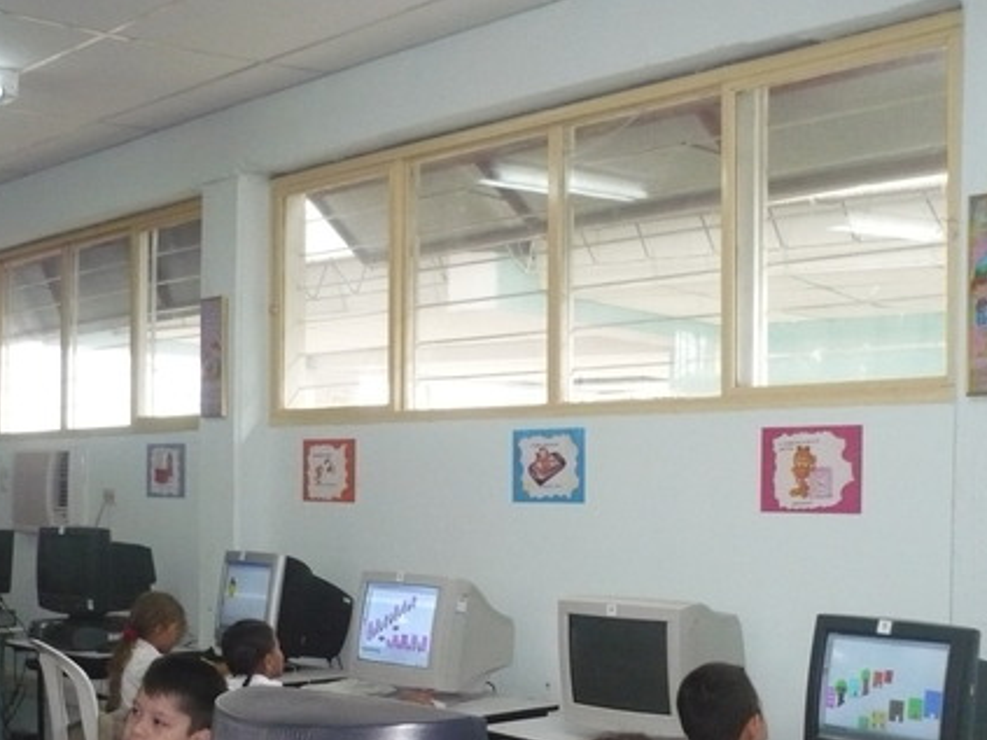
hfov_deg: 36.2
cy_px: 537
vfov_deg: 27.2
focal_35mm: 53
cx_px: 453
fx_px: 1511
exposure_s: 1/80
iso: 400
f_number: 2.8
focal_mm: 5.8
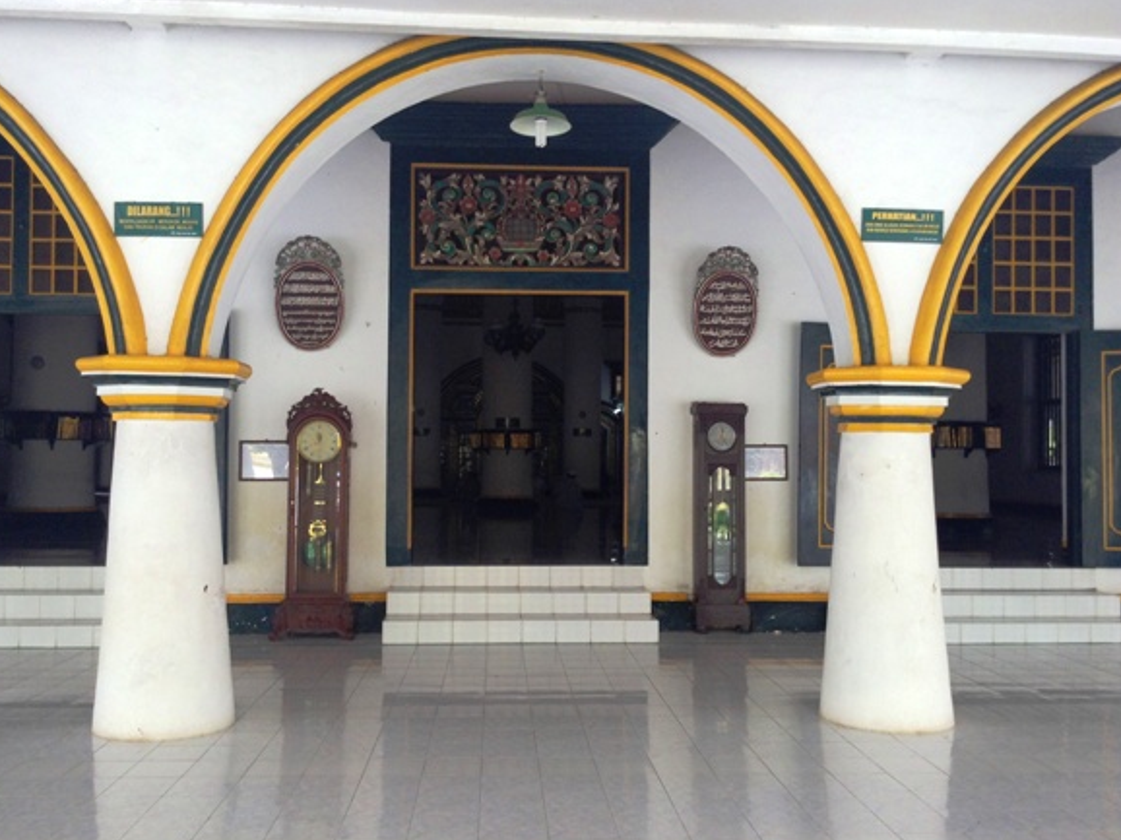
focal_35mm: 34
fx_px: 1101
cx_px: 551
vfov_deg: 41.8
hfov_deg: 54.0
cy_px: 424
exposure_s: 1/60
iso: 32
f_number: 2.4
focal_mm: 3.3
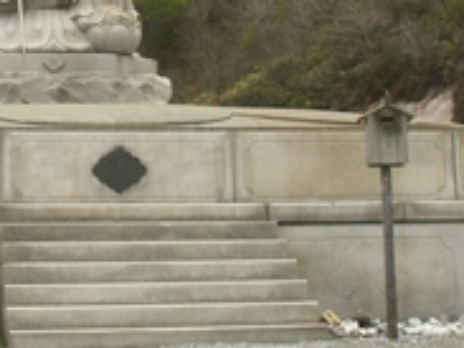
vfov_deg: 14.5
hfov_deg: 19.3
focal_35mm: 101
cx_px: 109
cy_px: 22
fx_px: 1353
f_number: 7.1
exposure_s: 1/40
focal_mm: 7.7
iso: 64
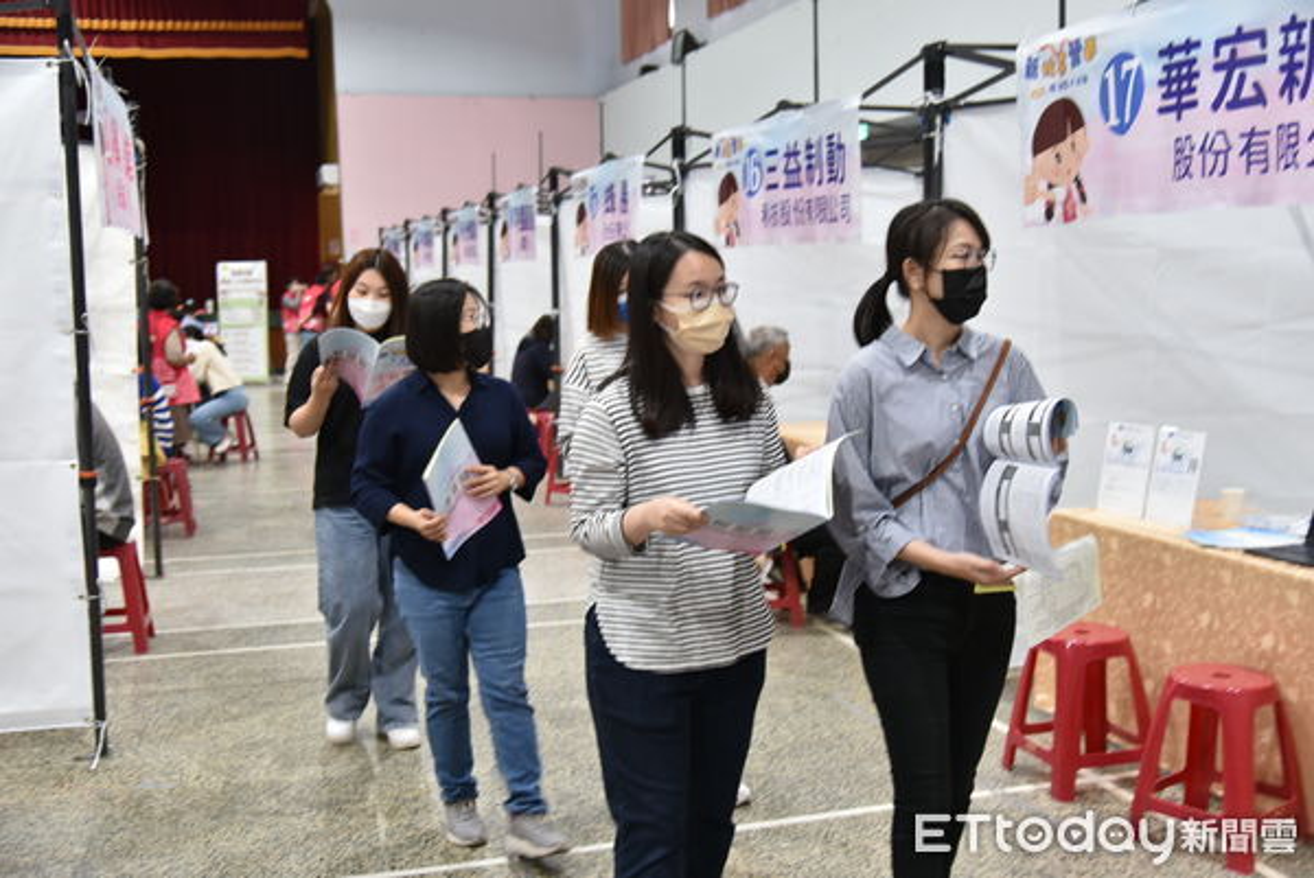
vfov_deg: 35.1
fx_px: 1388
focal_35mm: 38
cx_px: 657
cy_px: 439
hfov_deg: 50.7
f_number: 4
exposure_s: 1/60
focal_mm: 38
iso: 800
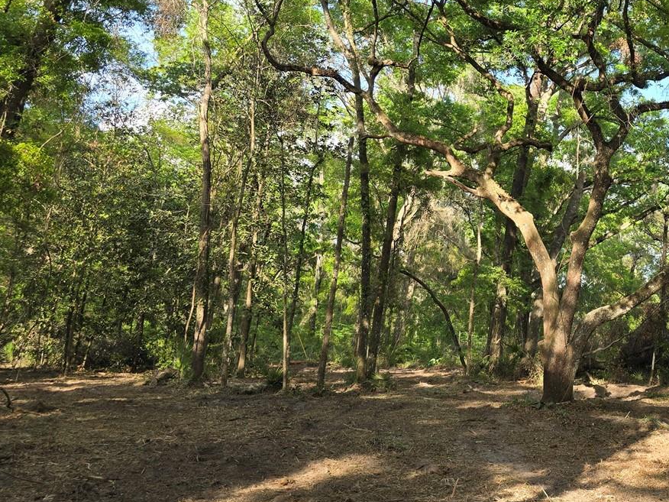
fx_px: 812
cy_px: 119
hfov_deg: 41.9
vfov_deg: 33.6
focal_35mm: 42
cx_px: 574
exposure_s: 1/180
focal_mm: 6.3
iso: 12
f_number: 1.7
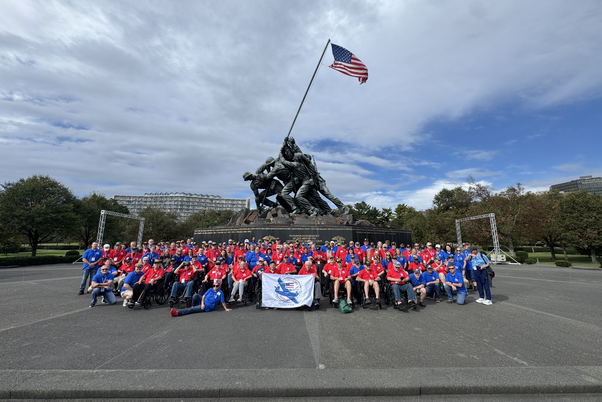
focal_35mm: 15
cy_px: 192
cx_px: 307
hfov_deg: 100.4
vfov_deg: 77.3
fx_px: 251
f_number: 2.2
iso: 50
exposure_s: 1/1832
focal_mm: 2.22
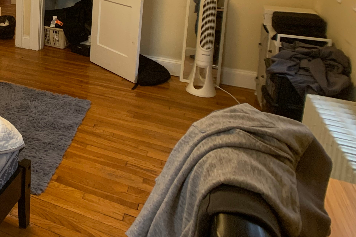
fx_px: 554
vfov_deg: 22.9
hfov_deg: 32.9
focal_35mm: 56
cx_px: 5
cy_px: -18
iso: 160
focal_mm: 4.25
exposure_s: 1/60
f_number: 1.8
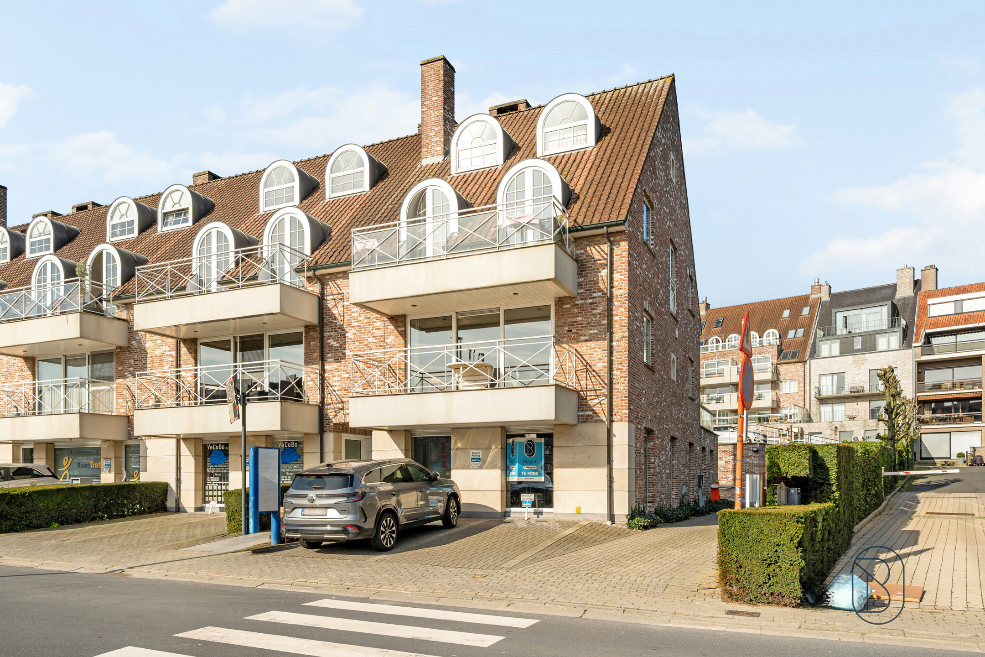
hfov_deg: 74.9
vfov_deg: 54.1
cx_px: 492
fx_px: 643
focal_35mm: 24
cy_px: 328
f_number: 11
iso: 200
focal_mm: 23.5
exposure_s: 1/320
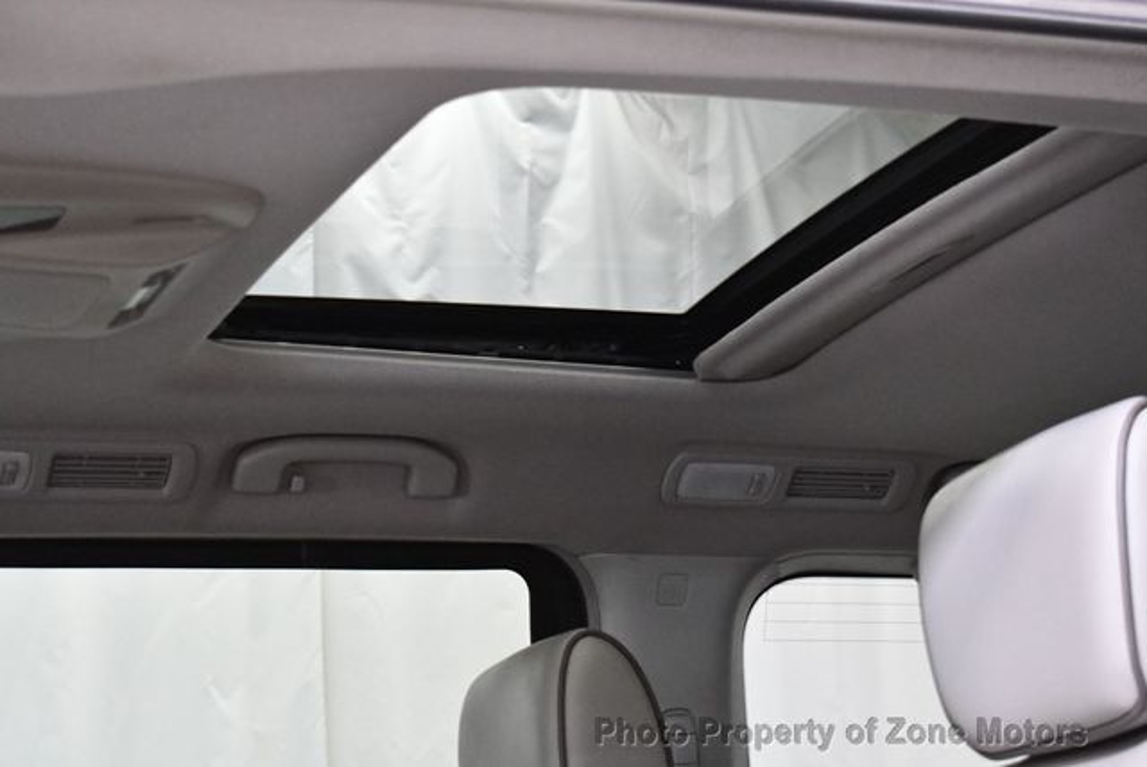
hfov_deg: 21.2
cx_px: 574
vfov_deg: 14.3
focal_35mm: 96
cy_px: 384
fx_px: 3061
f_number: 5.3
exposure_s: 1/60
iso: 3600
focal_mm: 48
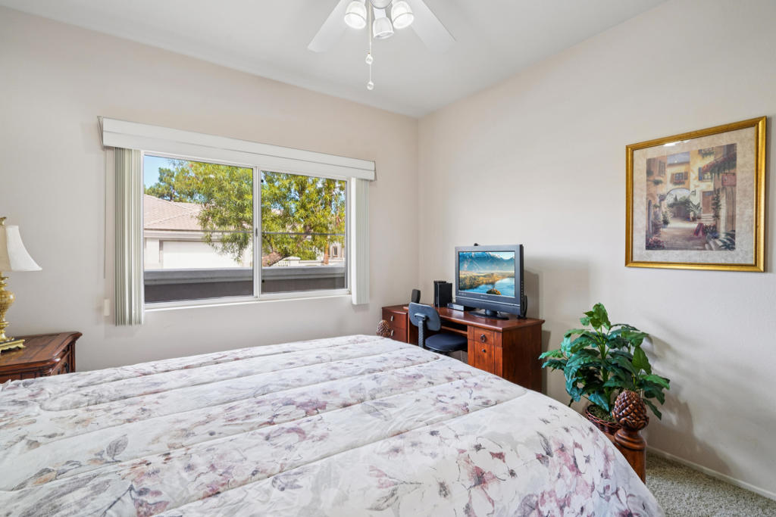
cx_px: 388
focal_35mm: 16
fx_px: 345
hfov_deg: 96.7
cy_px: 258
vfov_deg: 73.8
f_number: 8
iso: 400
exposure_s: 1/15
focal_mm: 16
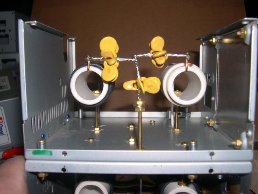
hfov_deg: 49.0
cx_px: 129
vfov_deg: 37.7
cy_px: 97
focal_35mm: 38
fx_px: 283
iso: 100
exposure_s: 1/60
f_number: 7.6
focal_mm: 8
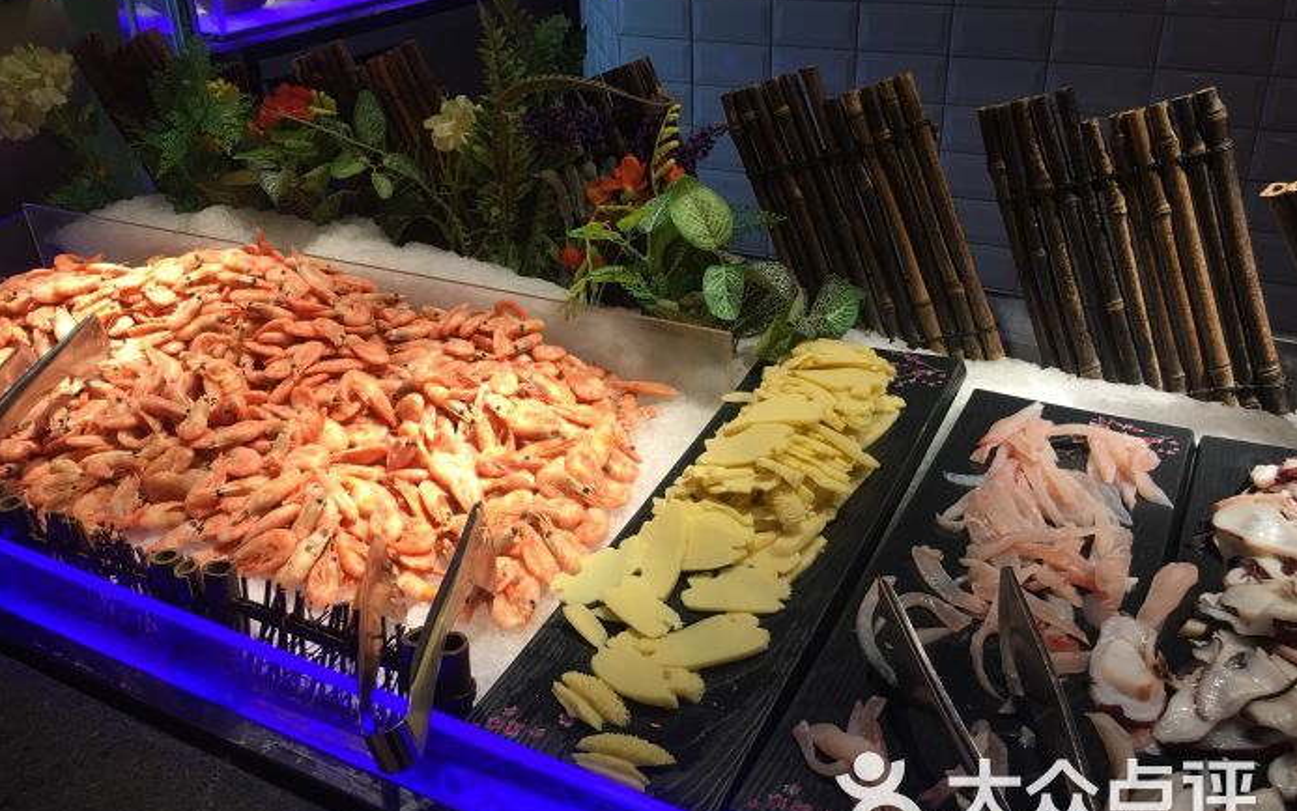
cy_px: 403
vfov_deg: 40.6
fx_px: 1096
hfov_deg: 61.2
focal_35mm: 31
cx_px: 650
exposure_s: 1/33
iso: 40
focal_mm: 4.15
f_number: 2.2
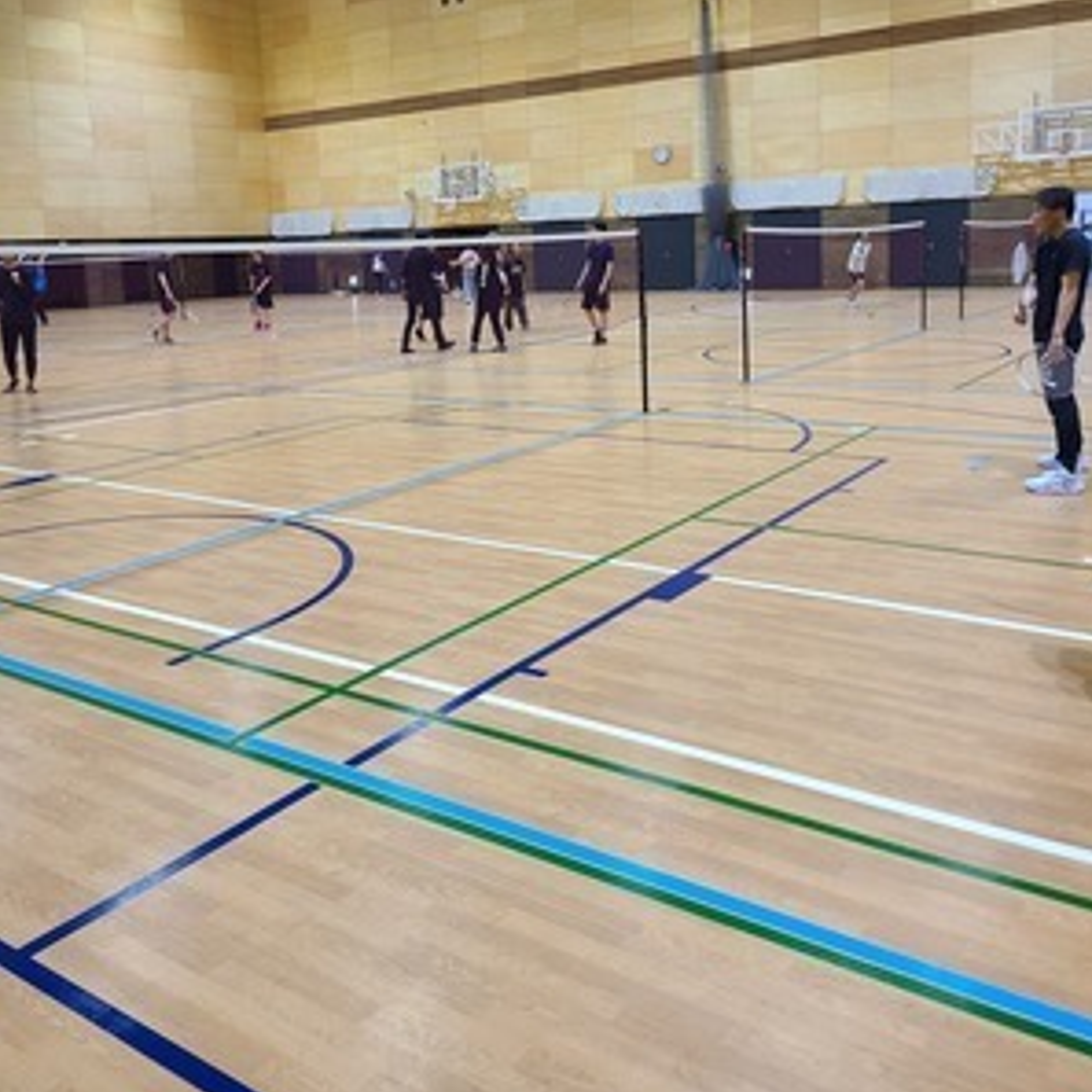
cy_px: 368
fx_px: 1106
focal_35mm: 31
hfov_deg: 52.5
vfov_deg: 51.6
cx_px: 548
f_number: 1.8
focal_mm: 5.4
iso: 250
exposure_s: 1/60
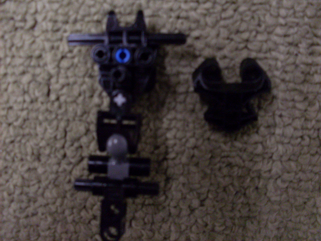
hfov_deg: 49.0
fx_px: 352
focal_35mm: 38
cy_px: 120
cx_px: 160
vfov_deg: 37.7
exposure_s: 1/15
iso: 200
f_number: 2.8
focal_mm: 6.3
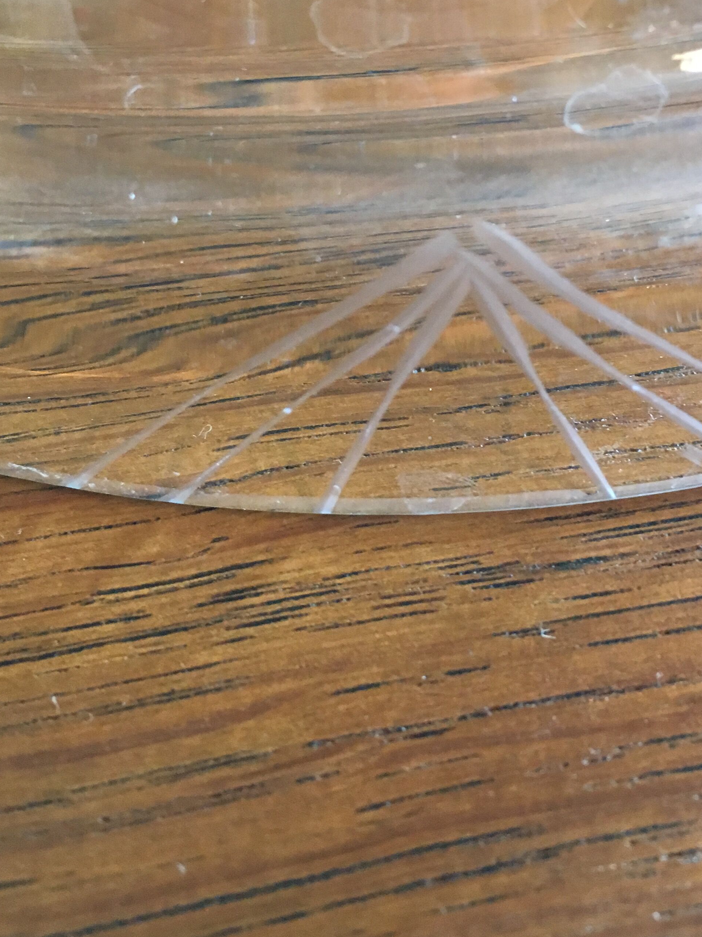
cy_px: 328
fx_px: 1244
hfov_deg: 31.4
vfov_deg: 40.8
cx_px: 411
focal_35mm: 46
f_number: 2.2
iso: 200
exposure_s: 1/20
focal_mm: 4.15
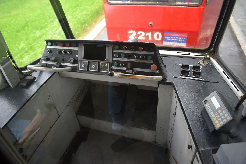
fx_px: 185
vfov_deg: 47.9
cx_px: 123
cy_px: 82
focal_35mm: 27
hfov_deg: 67.4
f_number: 4
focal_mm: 18
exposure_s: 1/60
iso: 560
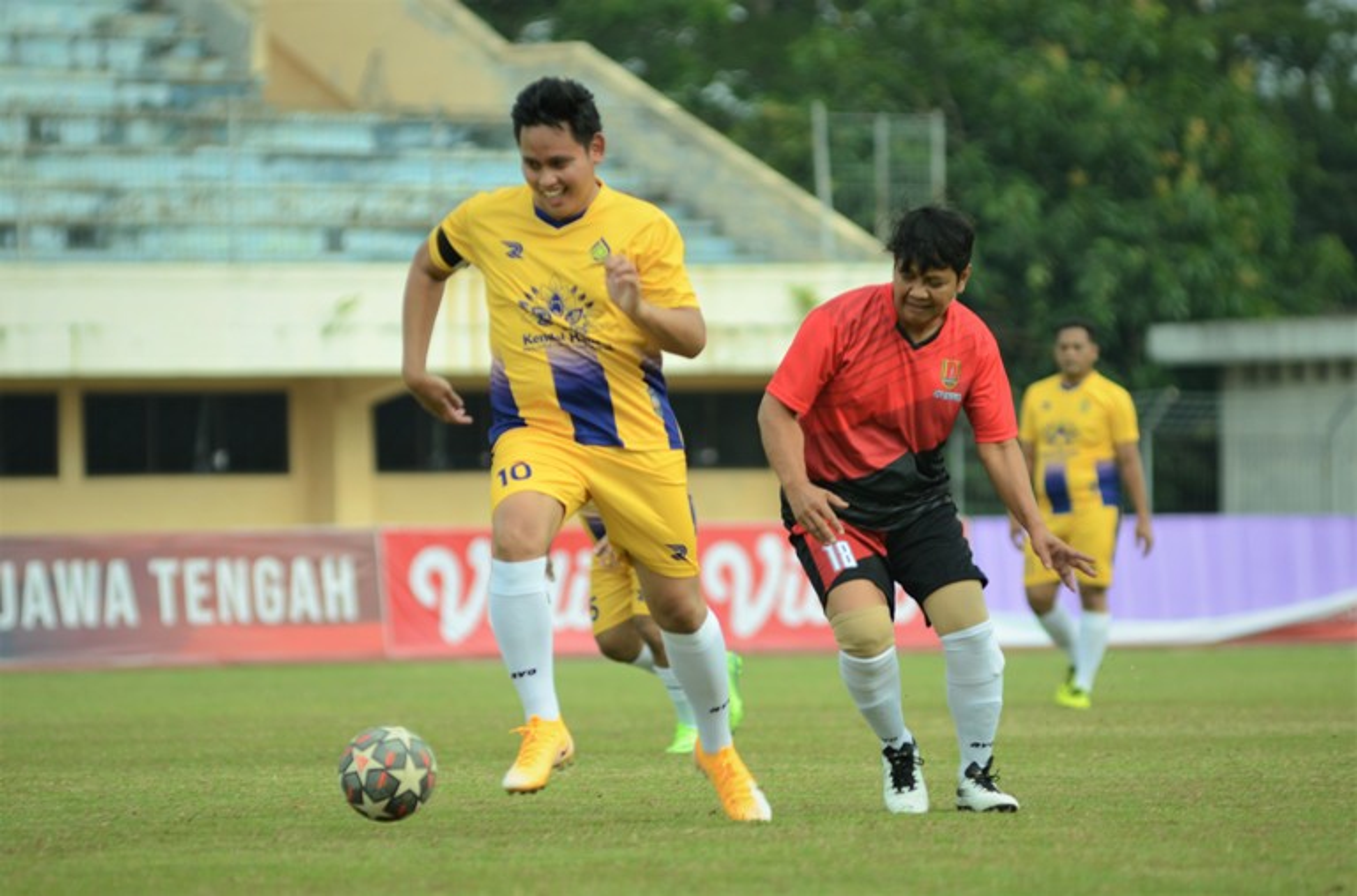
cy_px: 448
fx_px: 11274
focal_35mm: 300
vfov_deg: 4.6
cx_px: 678
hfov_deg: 6.9
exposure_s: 1/400
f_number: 3.2
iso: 125
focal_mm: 200
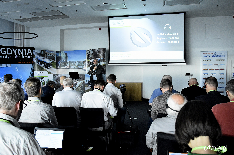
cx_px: 117
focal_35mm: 26
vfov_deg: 50.2
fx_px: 165
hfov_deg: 70.6
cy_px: 78
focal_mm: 17
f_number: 5
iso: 2500
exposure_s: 1/80
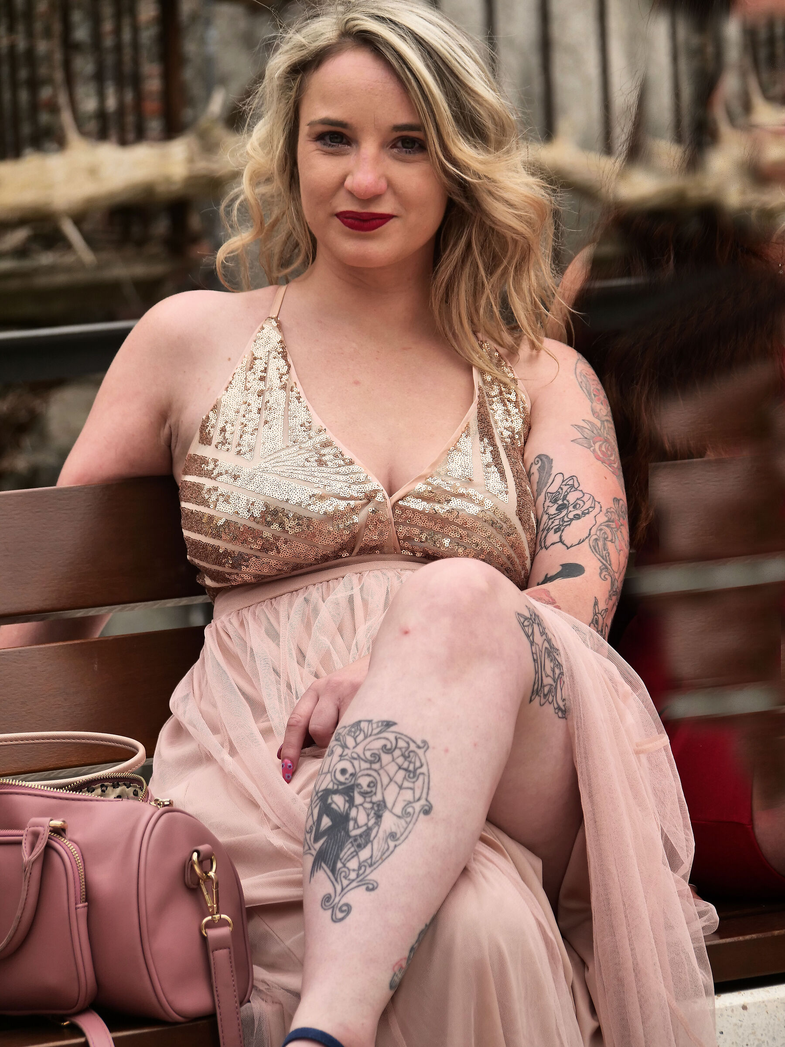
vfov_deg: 9.9
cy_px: 524
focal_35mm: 200
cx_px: 392
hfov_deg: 7.4
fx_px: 6047
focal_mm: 100
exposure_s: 1/640
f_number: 4
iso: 200
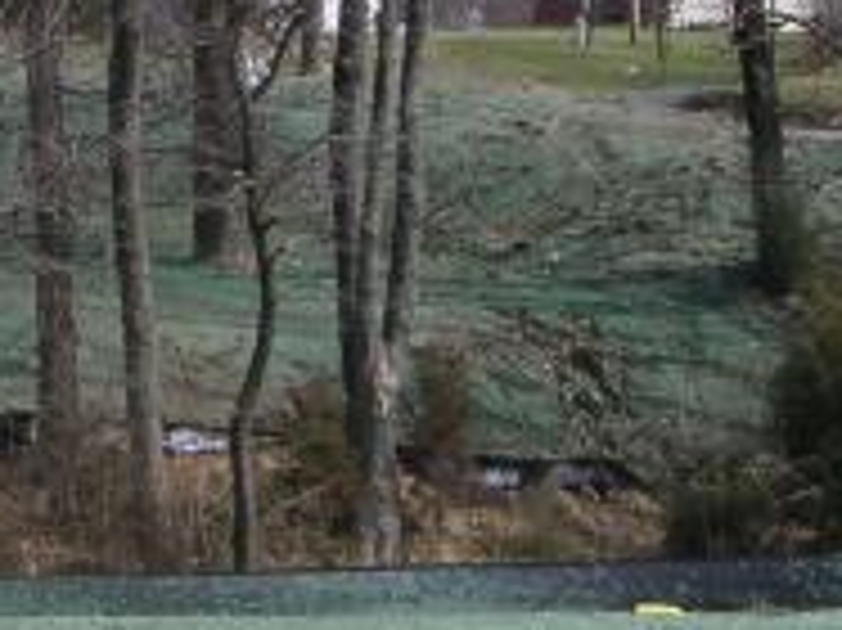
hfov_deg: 15.0
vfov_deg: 11.4
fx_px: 3160
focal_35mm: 130
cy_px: 238
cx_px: 54
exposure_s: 1/125
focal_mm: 6
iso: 50
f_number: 6.7
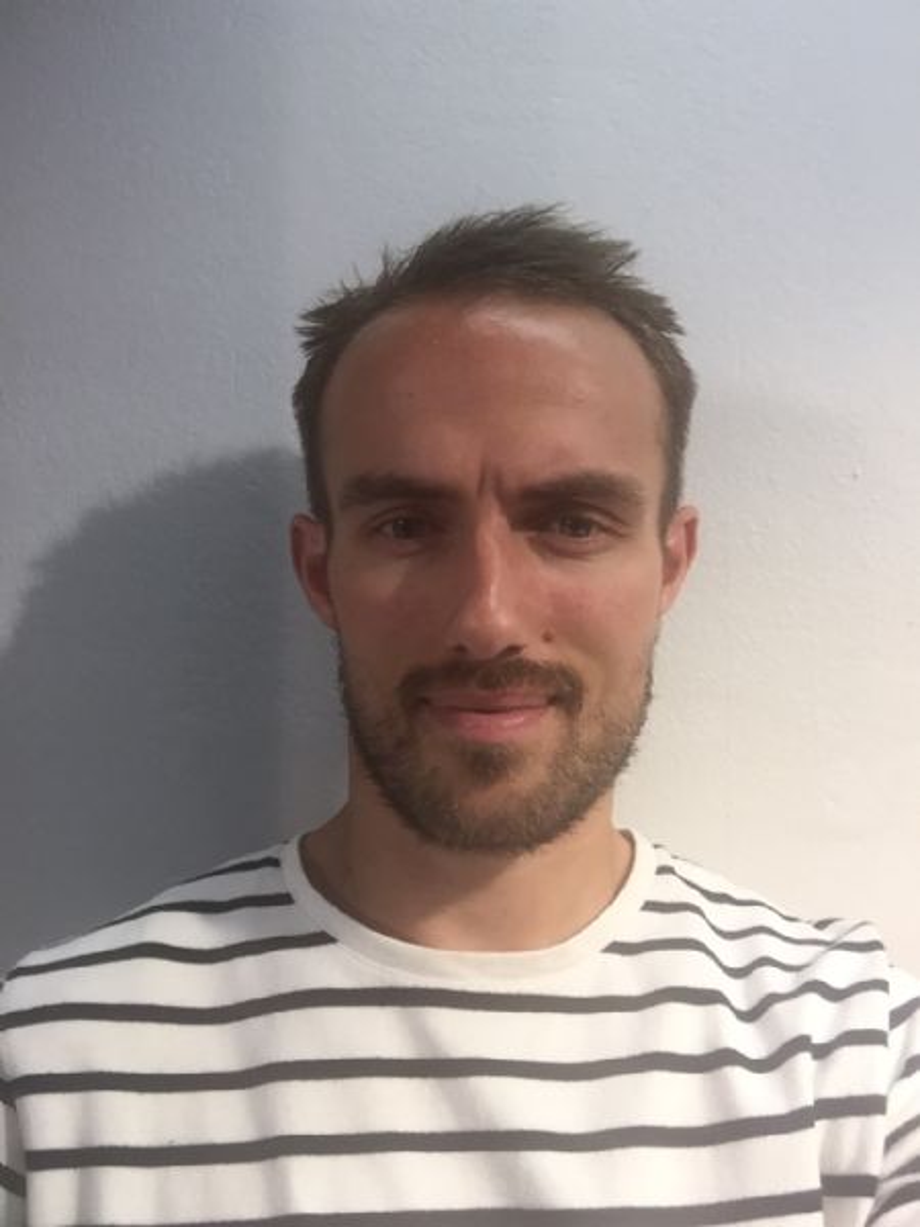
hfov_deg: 45.4
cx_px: 460
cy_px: 614
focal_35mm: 31
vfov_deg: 58.4
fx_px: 1099
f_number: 2.2
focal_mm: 2.65
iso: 40
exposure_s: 1/40
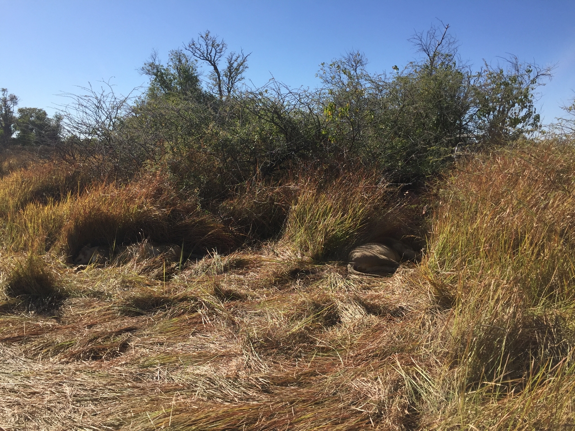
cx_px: 288
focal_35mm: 29
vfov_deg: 48.2
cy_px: 216
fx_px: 482
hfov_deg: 61.7
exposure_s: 1/2083
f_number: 2.2
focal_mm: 4.15
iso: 32
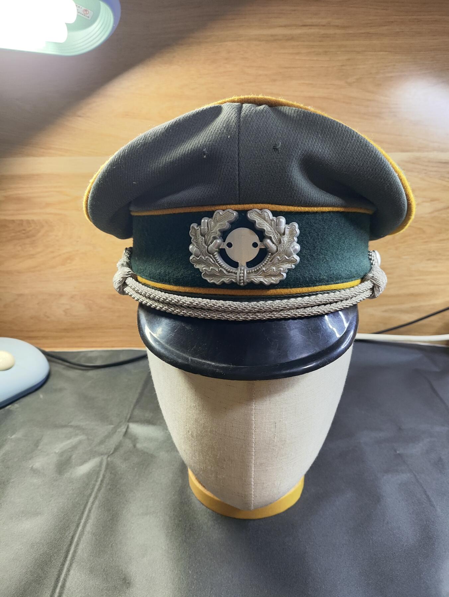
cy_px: 298
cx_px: 224
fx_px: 432
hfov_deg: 54.9
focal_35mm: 25
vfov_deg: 69.4
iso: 111
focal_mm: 4.71
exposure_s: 1/33.3
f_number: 1.79
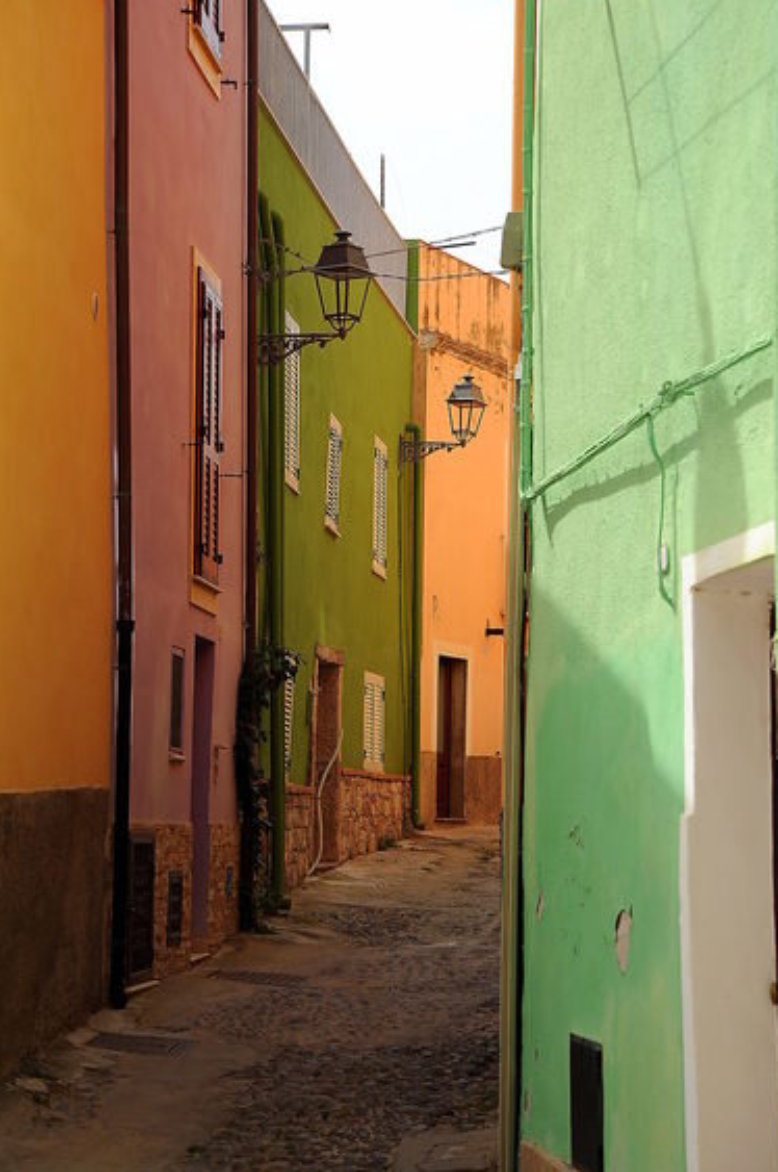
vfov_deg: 25.4
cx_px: 384
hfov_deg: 17.0
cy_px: 604
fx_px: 2600
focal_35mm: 80
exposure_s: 1/500
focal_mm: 75
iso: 400
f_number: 9
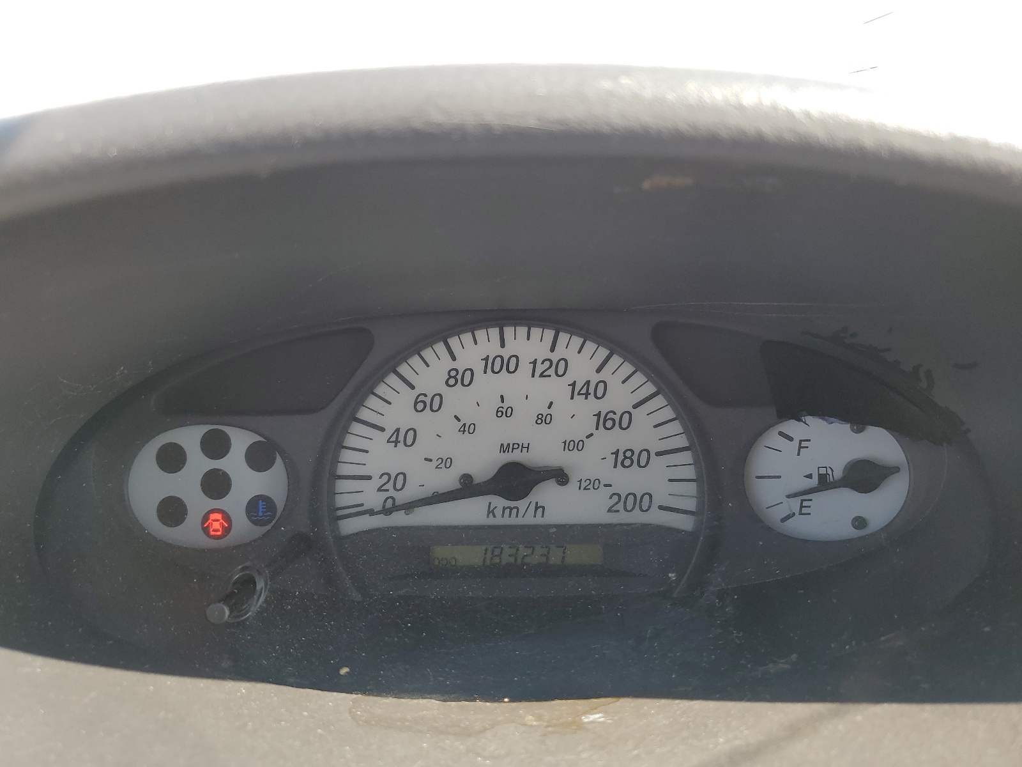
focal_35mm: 26
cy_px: 384
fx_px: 768
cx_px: 511
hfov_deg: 67.3
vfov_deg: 53.1
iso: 50
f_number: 1.5
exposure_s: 1/370
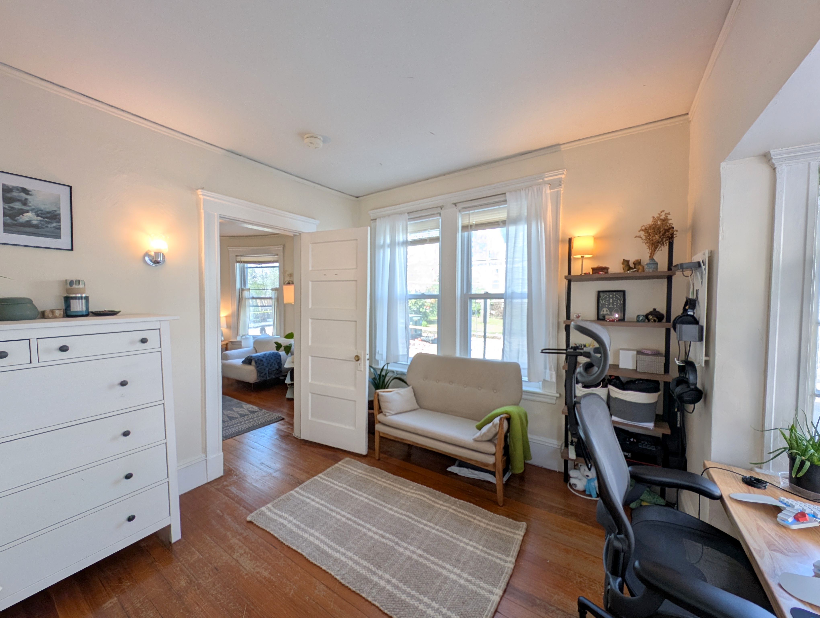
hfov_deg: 110.5
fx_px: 285
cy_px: 309
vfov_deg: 94.6
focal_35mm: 12
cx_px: 410
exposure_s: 1/120
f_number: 1.95
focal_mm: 2.23
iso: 75
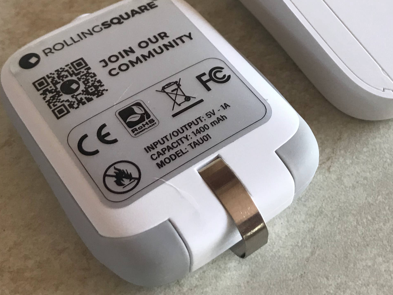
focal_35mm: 59
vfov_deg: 24.4
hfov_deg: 32.4
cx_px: 268
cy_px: 60
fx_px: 670
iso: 20
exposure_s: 1/33
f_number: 1.8
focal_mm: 4
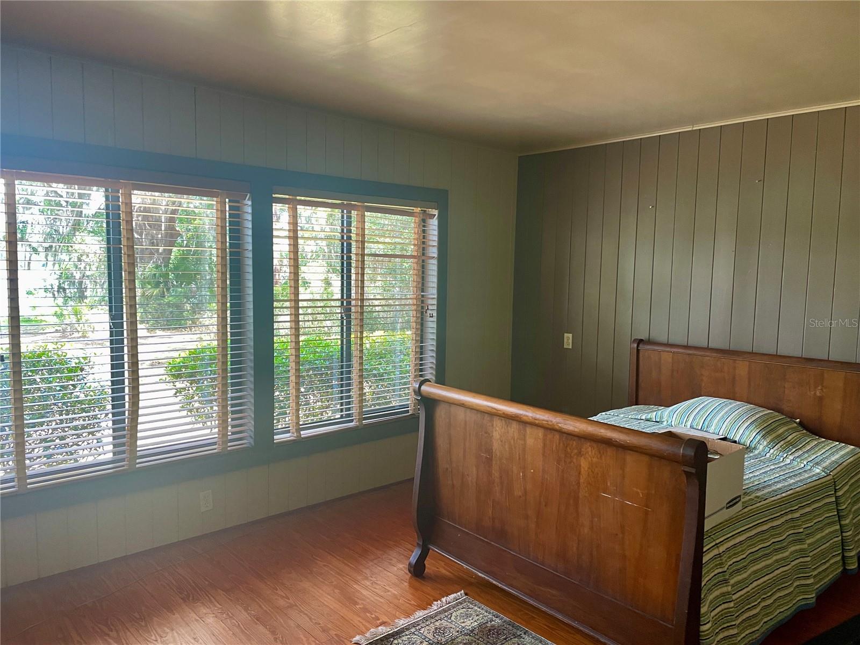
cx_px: 430
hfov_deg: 67.3
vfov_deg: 53.1
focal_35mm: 26
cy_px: 322
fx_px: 646
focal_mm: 4.2
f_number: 1.6
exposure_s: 1/90
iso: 125
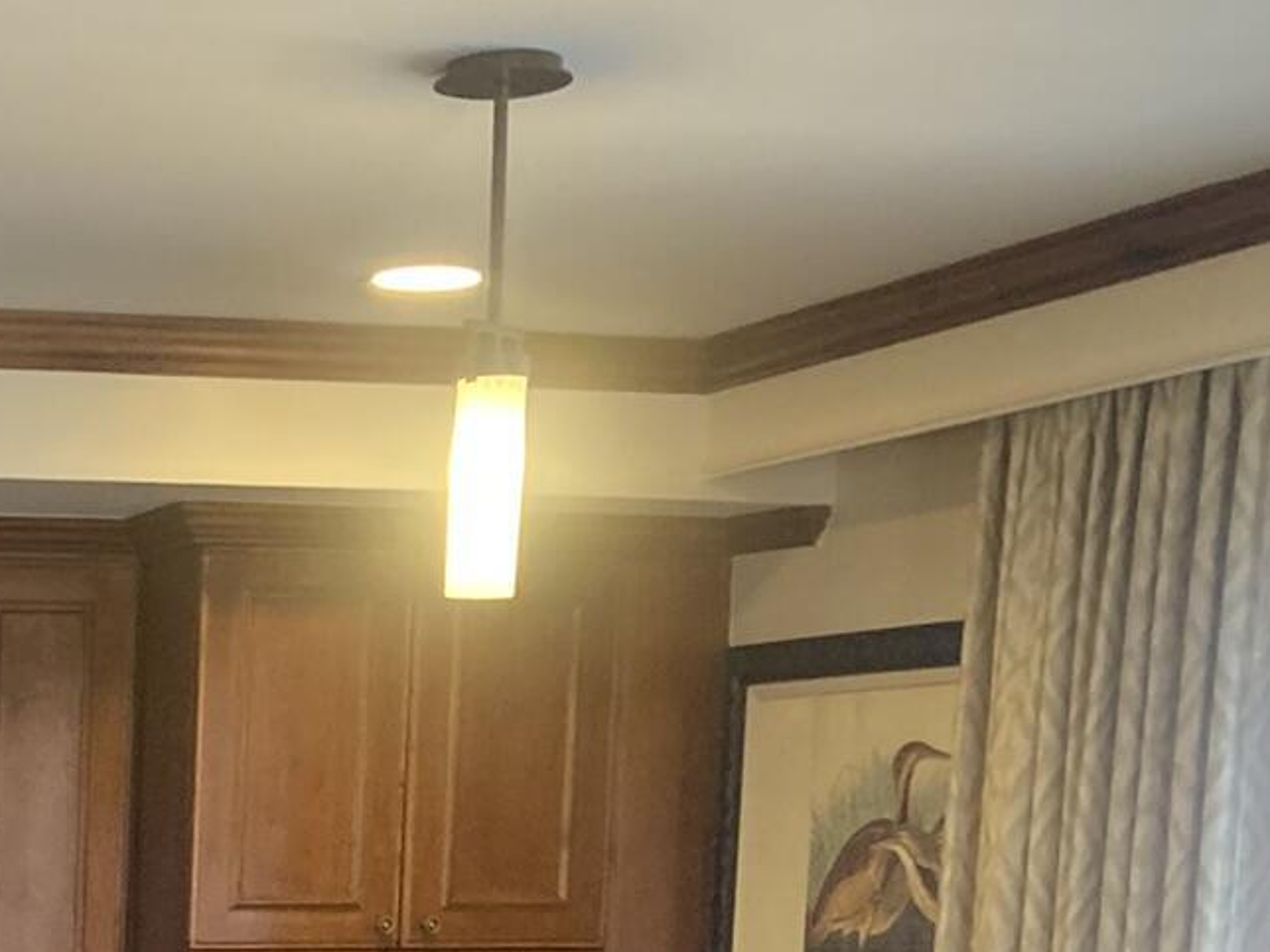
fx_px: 3265
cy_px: 1386
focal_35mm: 89
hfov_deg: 20.2
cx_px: -375
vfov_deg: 15.4
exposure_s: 1/60
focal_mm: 3.99
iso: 250
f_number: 1.8
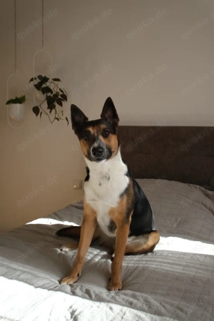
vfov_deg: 53.1
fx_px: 321
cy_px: 160
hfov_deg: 36.9
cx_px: 107
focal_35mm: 36
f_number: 4
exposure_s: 1/105
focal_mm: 24
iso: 160
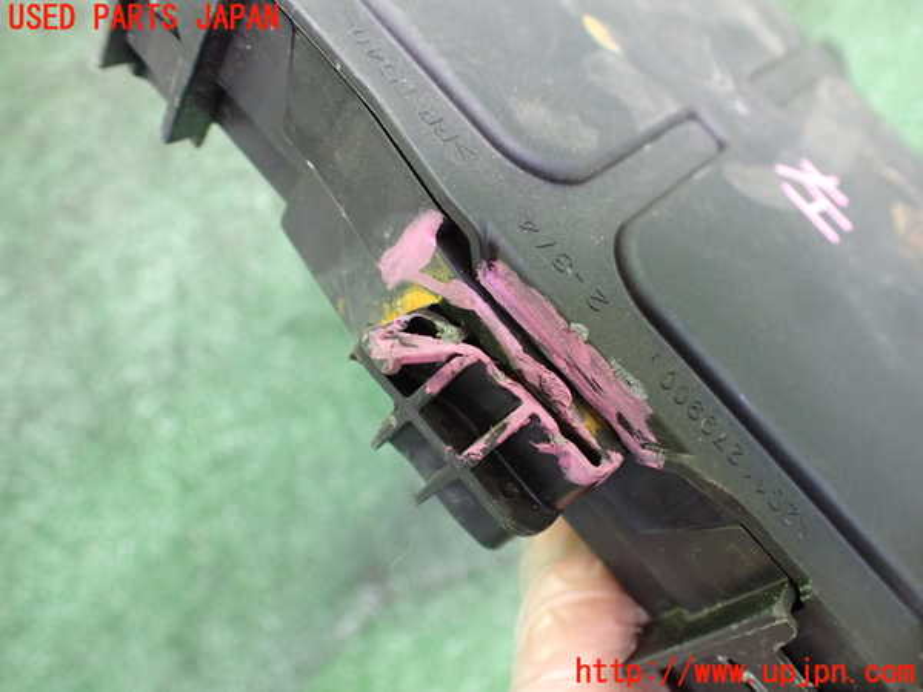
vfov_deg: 46.8
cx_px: 462
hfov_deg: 60.0
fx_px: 800
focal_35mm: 30
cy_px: 346
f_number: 2.3
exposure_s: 1/30
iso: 800
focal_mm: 5.4
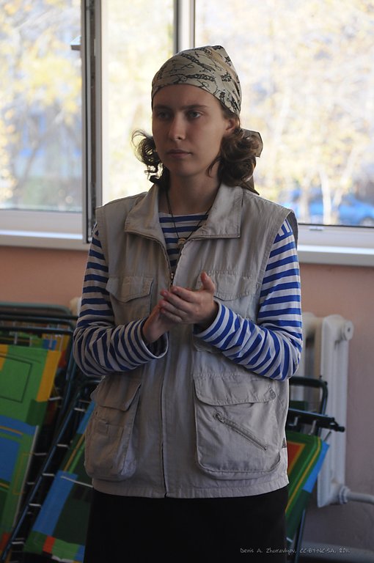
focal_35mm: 150
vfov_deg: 13.7
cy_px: 282
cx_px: 187
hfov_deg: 9.1
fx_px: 2344
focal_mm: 100
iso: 500
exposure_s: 1/100
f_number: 6.3
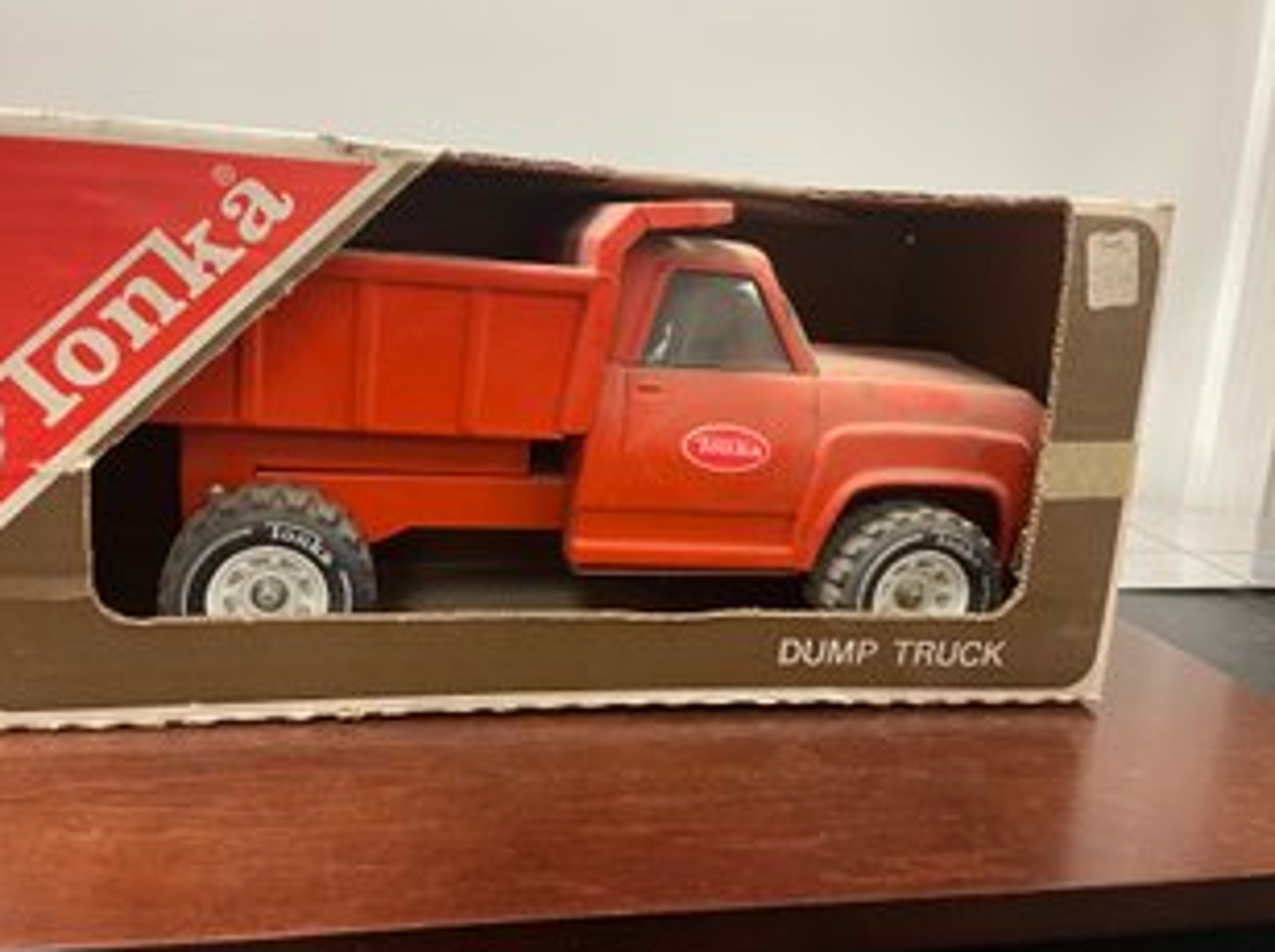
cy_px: 453
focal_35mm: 29
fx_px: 1066
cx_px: 569
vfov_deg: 48.1
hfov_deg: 61.6
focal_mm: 4.2
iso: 200
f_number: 1.6
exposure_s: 1/60
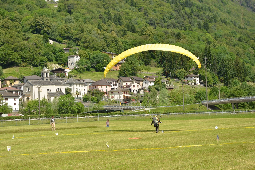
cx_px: 128
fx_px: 666
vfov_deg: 14.6
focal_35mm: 94
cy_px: 85
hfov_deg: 21.7
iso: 110
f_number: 8
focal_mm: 62
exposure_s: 1/250
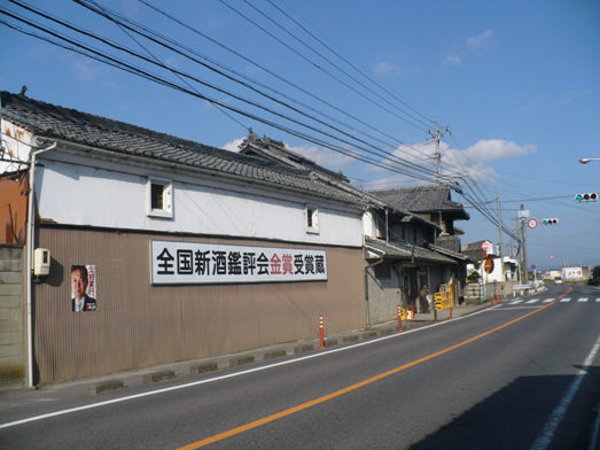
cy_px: 225
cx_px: 300
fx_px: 641
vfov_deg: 38.7
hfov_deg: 50.1
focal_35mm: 37
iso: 100
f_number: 8
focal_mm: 6.1
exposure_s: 1/250
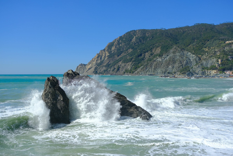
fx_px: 227
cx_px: 116
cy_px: 78
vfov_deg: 37.9
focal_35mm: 35
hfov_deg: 54.4
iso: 200
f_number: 4
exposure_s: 1/2000
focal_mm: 23
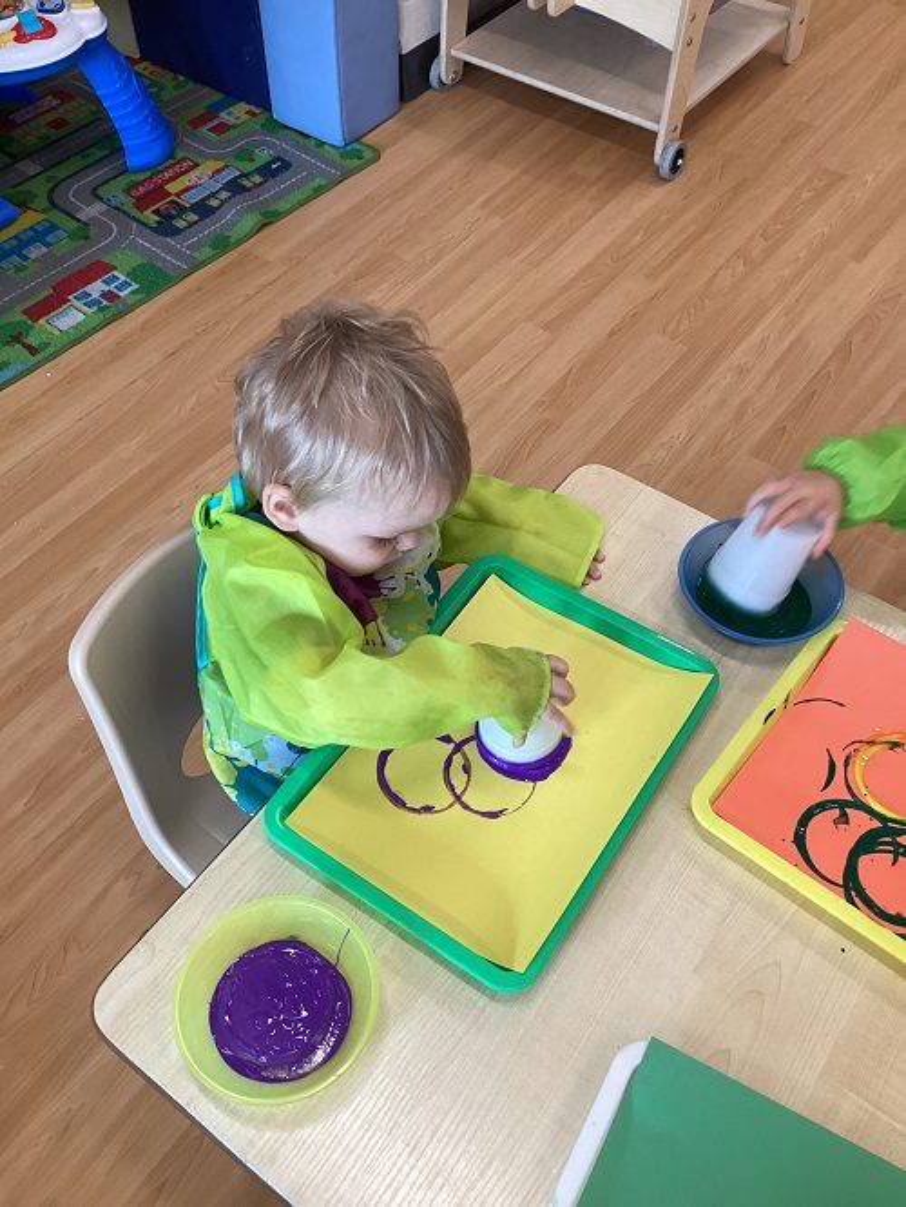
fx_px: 1081
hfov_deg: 45.5
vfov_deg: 58.3
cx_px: 453
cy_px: 604
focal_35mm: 31
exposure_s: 1/50
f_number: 2.4
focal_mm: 3.3
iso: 80
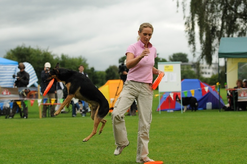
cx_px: 124
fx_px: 719
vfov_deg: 13.0
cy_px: 82
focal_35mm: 105
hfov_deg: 19.5
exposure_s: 1/4000
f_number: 3.2
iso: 800
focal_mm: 70
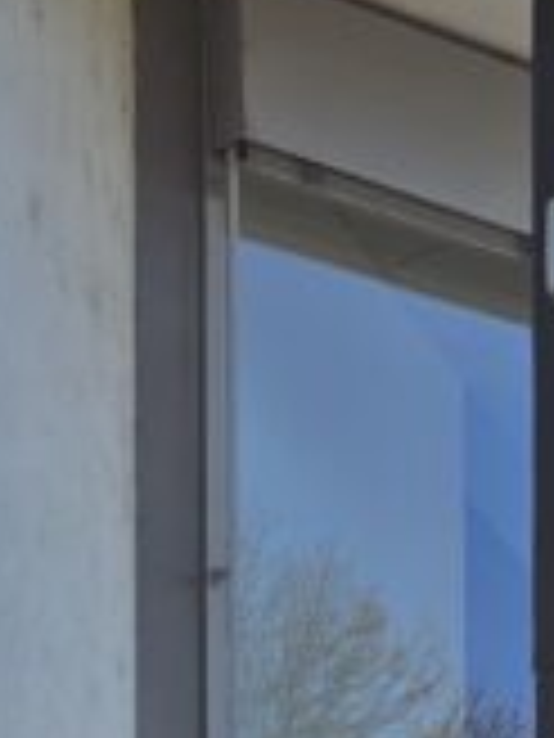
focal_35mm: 144
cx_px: 1486
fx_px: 3073
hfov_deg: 8.9
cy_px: 1444
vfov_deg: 12.2
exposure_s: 1/453
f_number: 1.7
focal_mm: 6.3
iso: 10
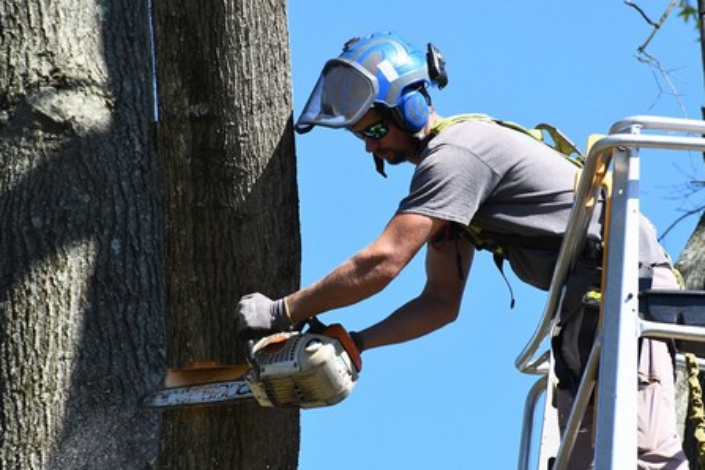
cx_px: 353
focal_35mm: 393
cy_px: 235
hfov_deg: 5.2
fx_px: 7696
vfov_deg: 3.5
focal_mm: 260
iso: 1000
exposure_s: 1/500
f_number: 11
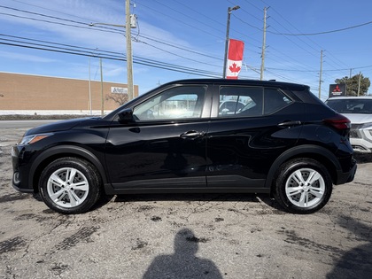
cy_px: 140
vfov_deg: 56.8
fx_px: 258
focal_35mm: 24
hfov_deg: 71.6
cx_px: 186
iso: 80
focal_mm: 6.76
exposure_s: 1/5714
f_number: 1.78
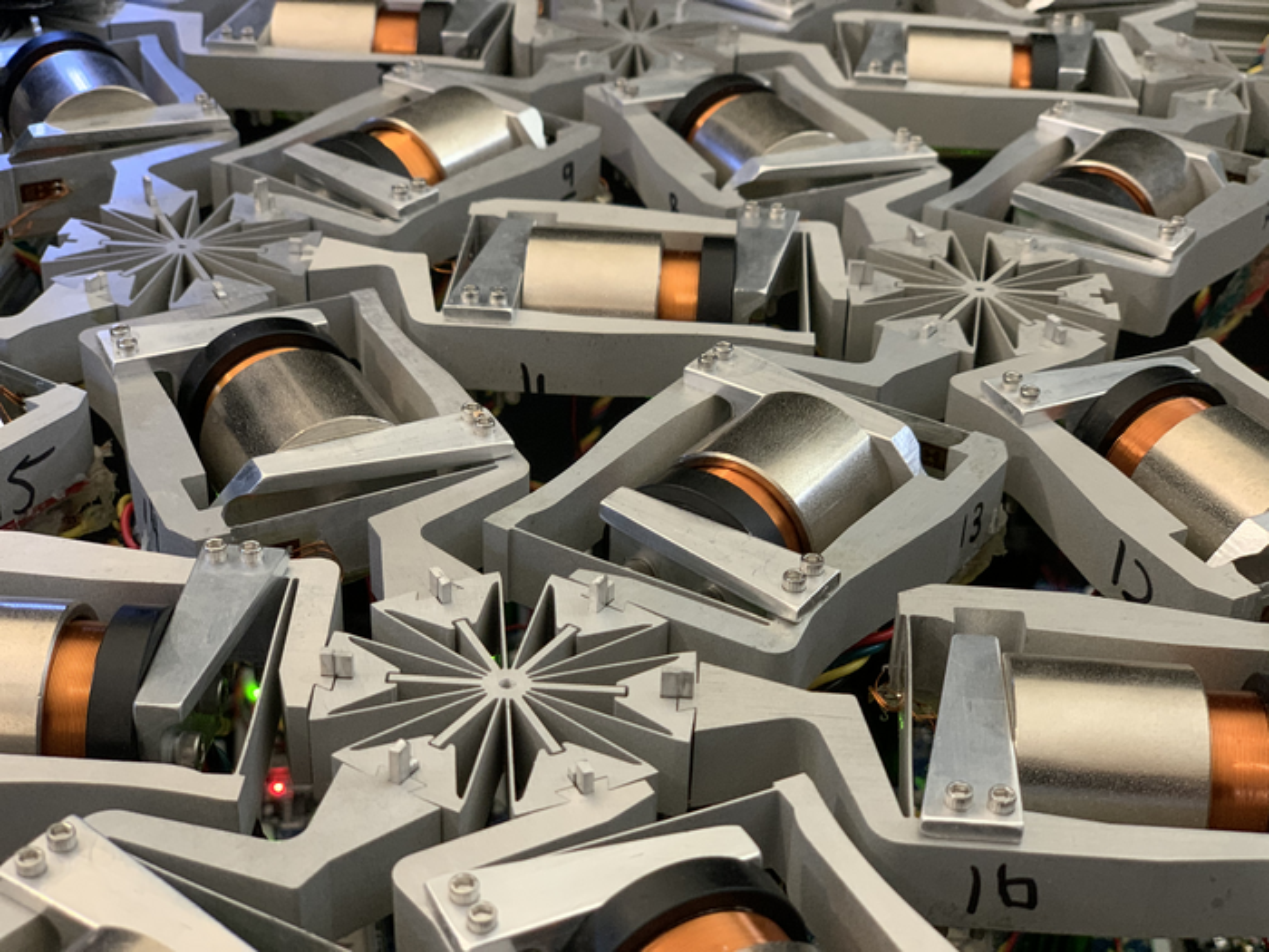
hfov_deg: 36.8
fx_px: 1906
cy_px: 476
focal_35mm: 52
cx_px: 634
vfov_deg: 28.0
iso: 200
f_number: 2.4
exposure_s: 1/60
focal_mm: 6
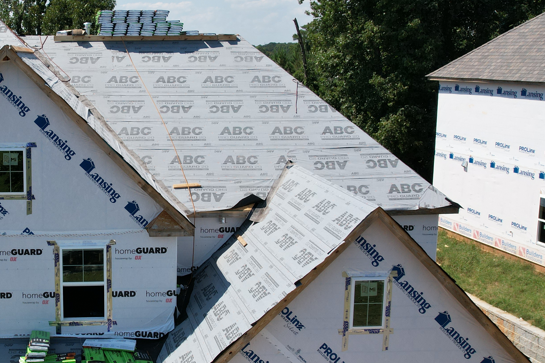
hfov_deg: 38.7
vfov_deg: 27.5
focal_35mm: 49
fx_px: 742
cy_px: 188
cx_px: 101
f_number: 2.8
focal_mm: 8.38
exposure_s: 1/2500
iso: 120
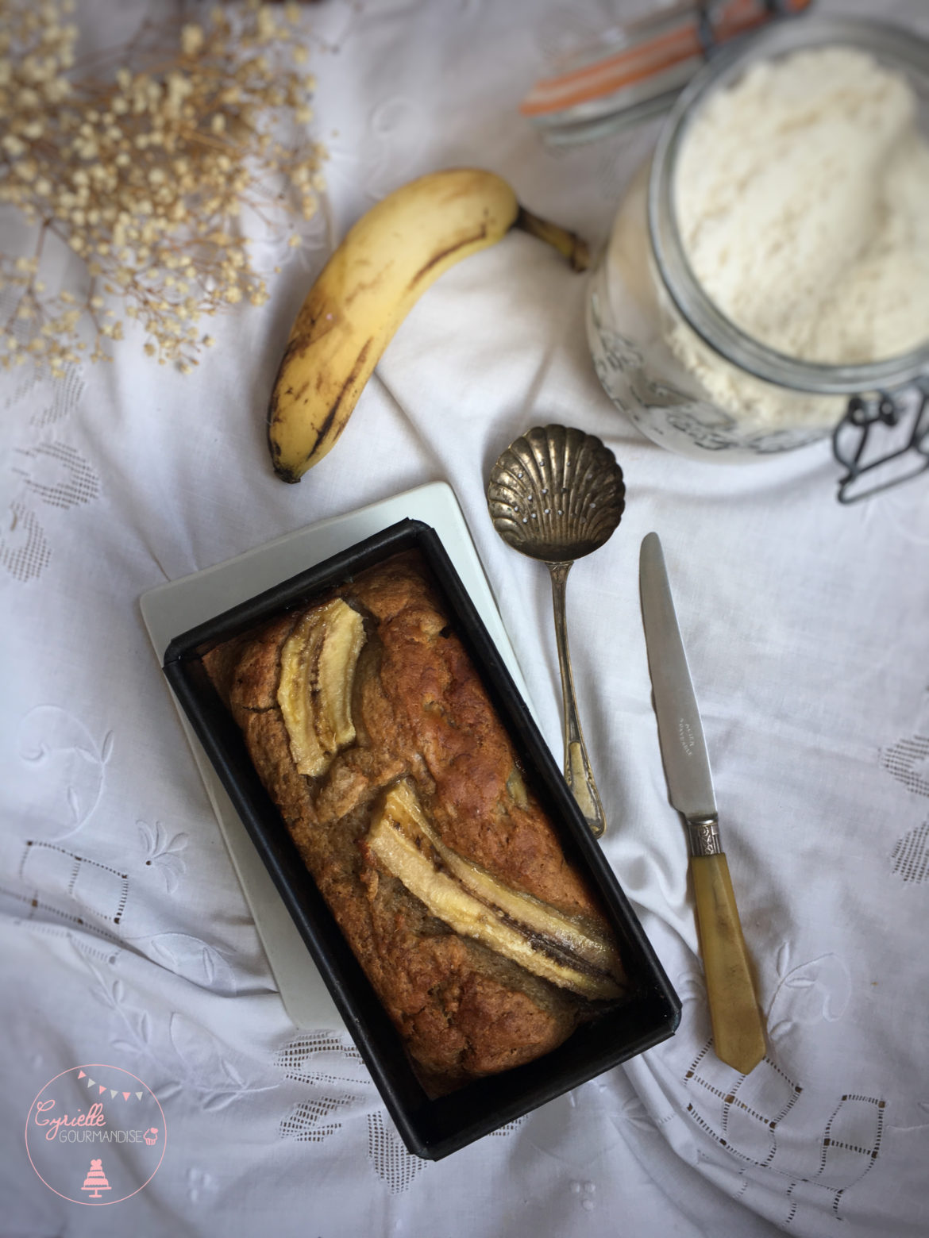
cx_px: 464
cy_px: 619
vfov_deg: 61.7
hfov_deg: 48.2
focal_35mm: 29
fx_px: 1038
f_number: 2.2
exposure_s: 1/100
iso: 32
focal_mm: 4.15
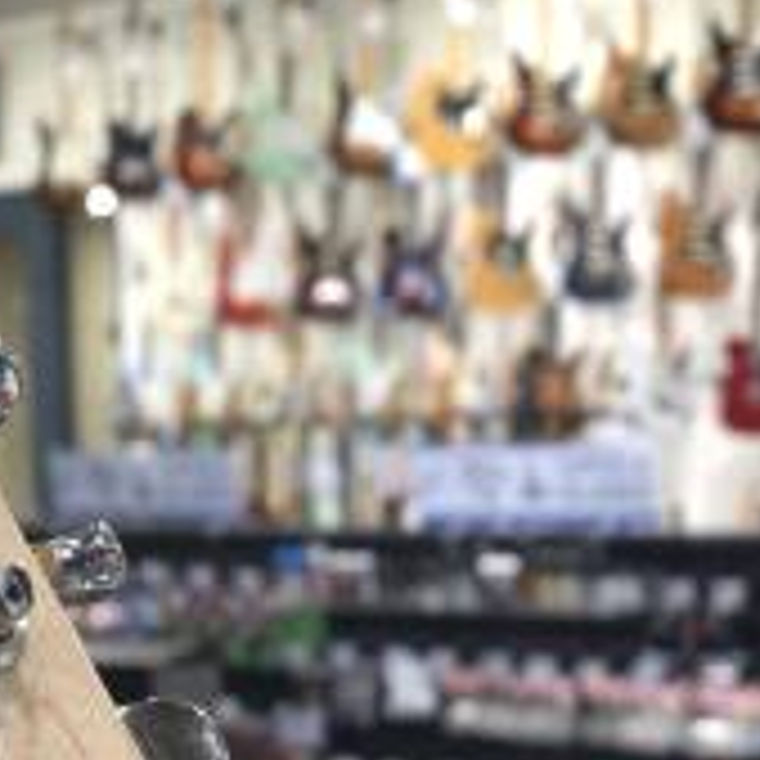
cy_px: 872
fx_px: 2707
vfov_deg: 15.5
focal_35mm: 109
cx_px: 112
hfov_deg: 15.8
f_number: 2.4
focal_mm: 6
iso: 100
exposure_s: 1/40
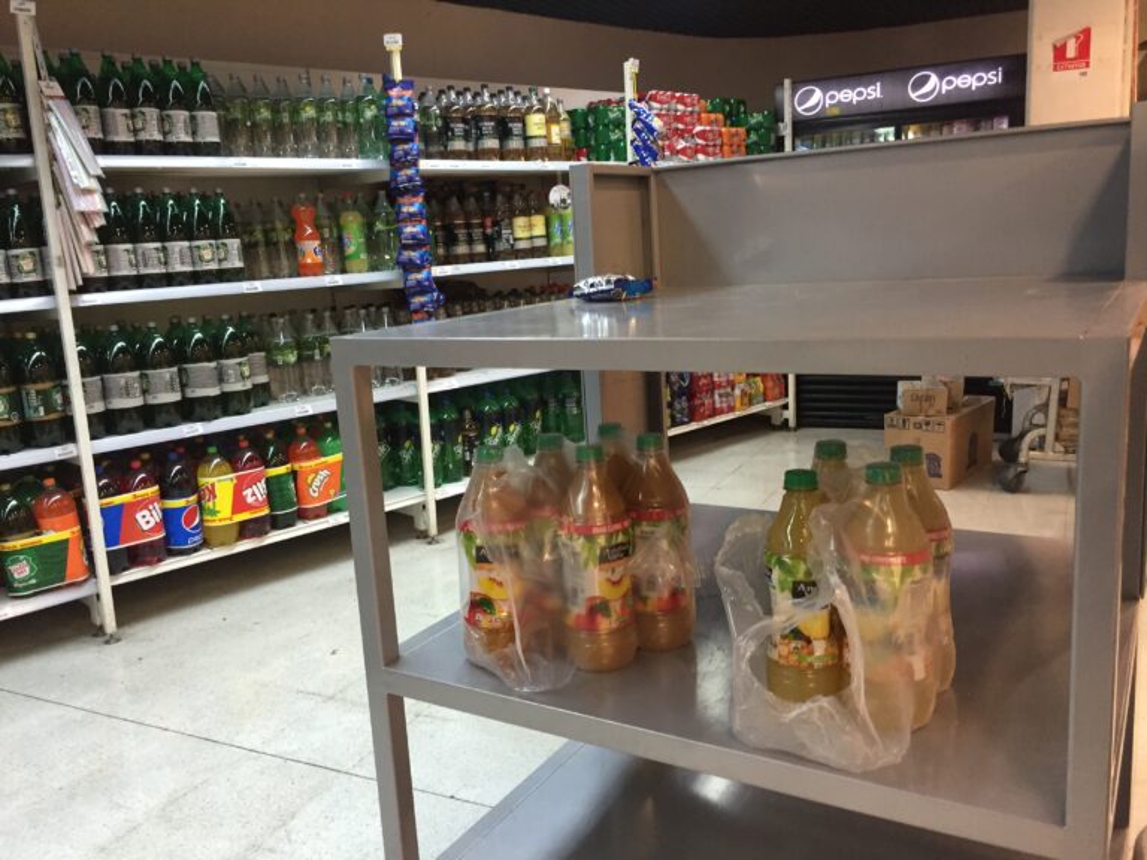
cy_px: 430
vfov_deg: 48.2
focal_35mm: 29
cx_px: 574
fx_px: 961
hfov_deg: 61.7
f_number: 2.2
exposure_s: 1/33
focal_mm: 4.15
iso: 160
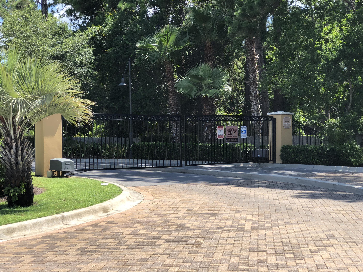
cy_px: 136
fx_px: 598
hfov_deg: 33.8
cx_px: 182
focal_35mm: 57
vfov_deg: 25.7
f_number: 2.8
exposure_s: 1/369
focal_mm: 6.6
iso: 20
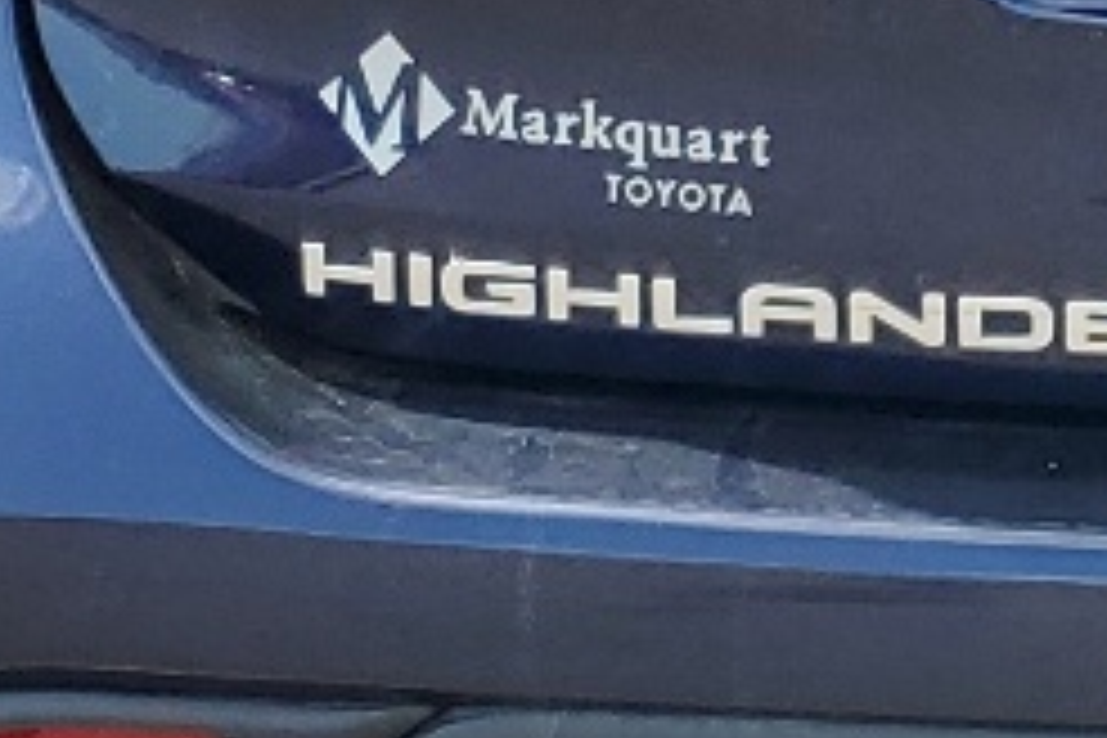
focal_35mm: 176
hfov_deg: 10.6
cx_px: 2254
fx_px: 5412
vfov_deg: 7.5
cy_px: -711
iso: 50
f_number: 1.5
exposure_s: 1/1000
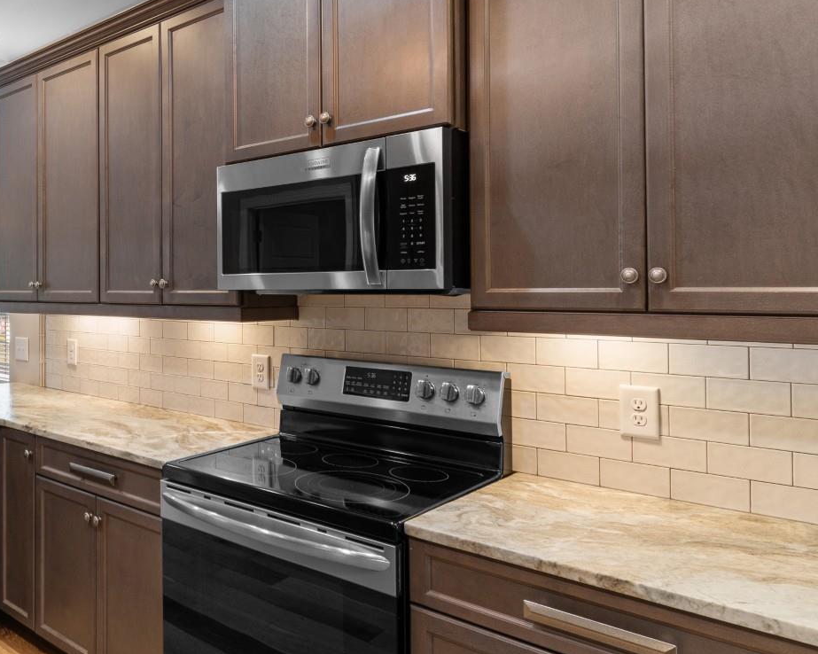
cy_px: 284
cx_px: 160
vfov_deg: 51.4
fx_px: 678
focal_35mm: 28
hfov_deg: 57.5
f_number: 4.8
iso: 100
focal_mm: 11.5
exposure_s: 1/3
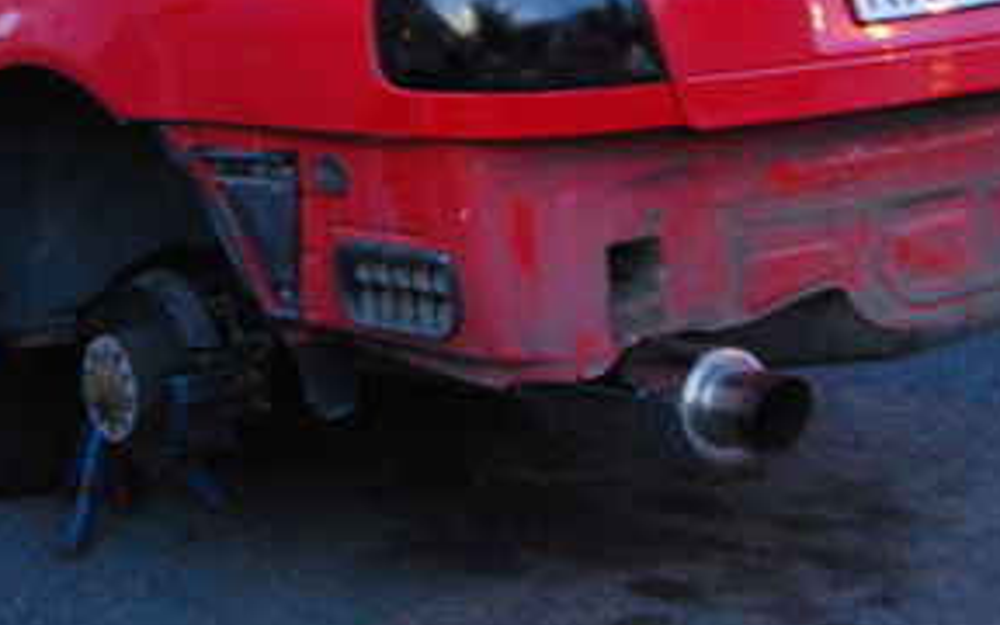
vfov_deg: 16.3
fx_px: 2129
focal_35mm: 78
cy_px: -21
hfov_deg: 26.2
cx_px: 299
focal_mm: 23
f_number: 3.8
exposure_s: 1/8
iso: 1600
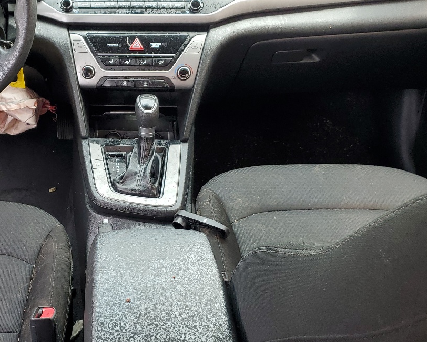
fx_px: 632
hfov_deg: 36.3
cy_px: 186
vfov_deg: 30.2
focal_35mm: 50
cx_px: 100
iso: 50
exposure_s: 1/156
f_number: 1.5
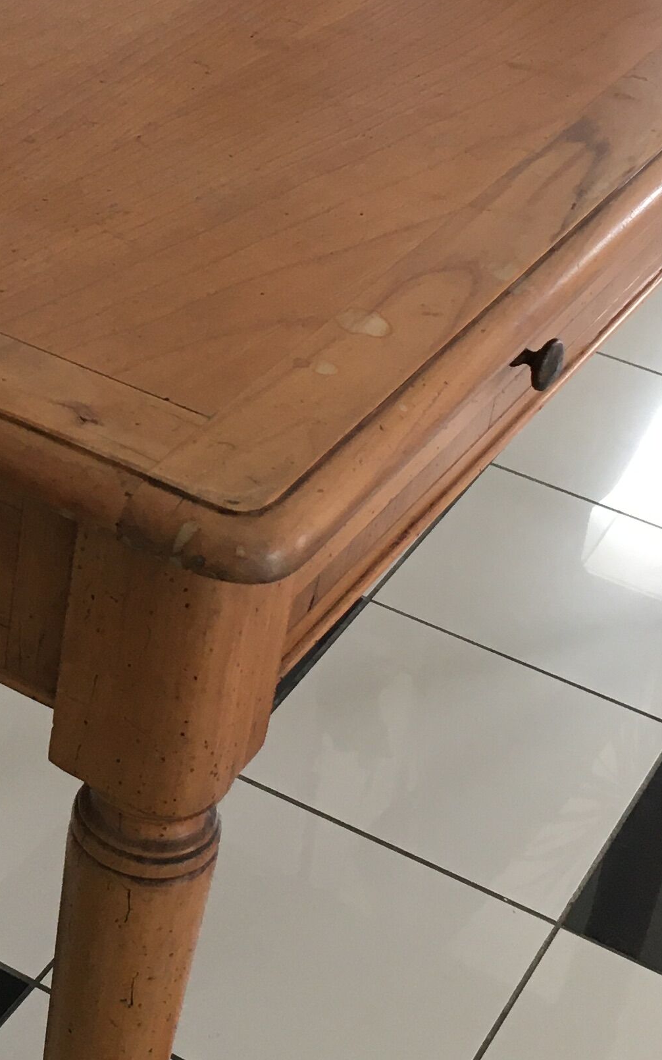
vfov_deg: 26.8
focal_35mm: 77
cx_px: 2
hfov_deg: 16.6
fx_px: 2223
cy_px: 460
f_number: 2.2
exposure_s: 1/33
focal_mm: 4.15
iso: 100
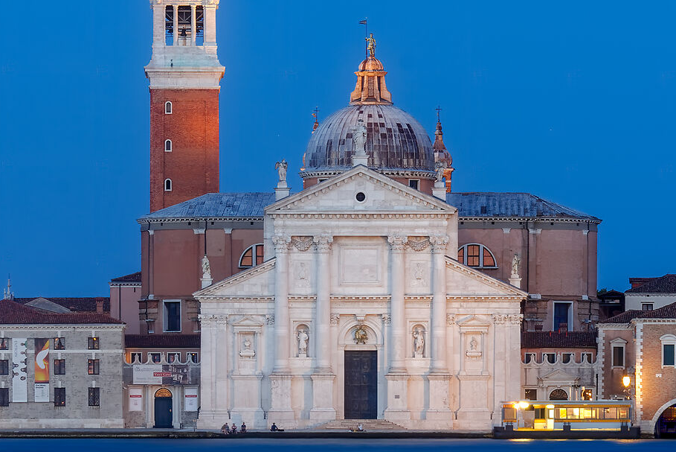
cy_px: 107
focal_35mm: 243
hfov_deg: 8.5
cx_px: 346
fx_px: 4565
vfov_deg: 5.7
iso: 50
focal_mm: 92
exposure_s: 10
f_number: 8
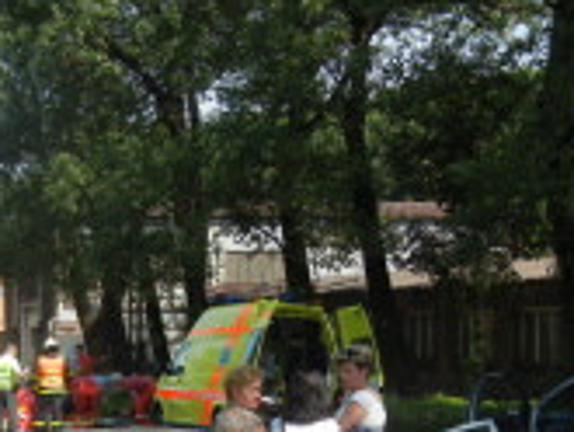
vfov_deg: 16.0
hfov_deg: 21.3
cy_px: 427
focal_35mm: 91
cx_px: 143
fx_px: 1510
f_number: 7
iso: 160
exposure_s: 1/250
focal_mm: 5.4
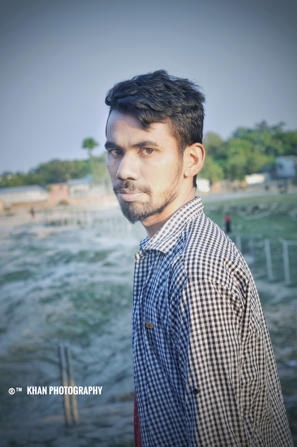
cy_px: 224
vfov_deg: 24.6
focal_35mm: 82
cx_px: 148
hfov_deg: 16.5
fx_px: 1023
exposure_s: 1/125
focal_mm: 55
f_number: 5.6
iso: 110
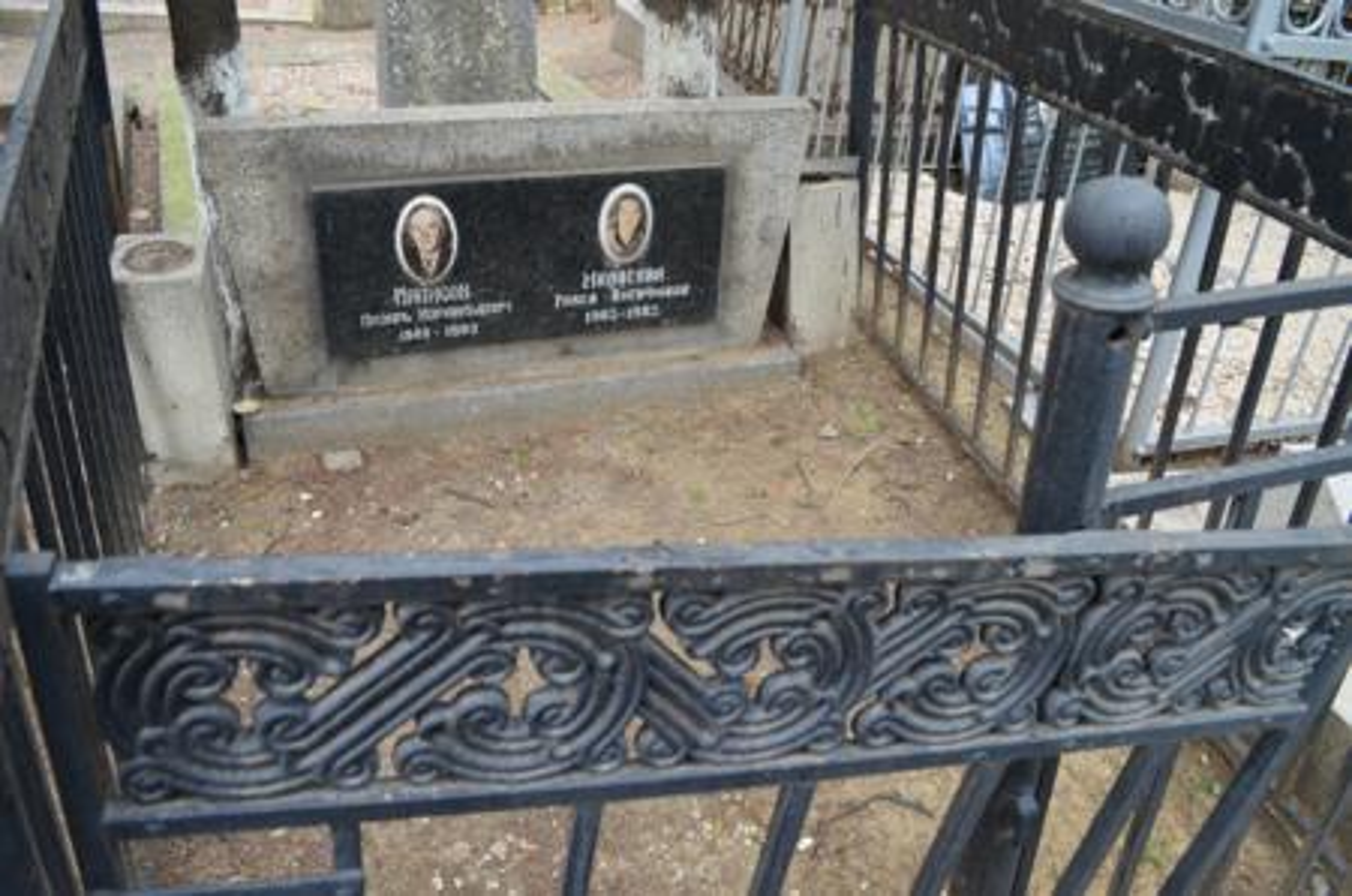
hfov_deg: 67.5
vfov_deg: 47.7
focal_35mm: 27
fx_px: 1012
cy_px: 448
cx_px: 676
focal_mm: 18
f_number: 5.6
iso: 560
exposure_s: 1/40
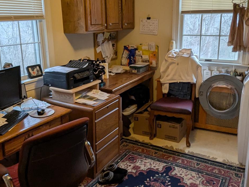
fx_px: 252
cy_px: 88
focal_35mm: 35
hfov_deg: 52.6
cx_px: 130
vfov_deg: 40.8
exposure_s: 1/30
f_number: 2.2
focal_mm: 2.35
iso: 157
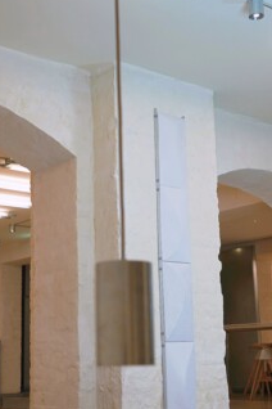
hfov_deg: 24.6
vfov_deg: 36.2
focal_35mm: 55
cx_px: 115
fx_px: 623
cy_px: 217
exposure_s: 1/100
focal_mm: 44
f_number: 6.3
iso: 1000
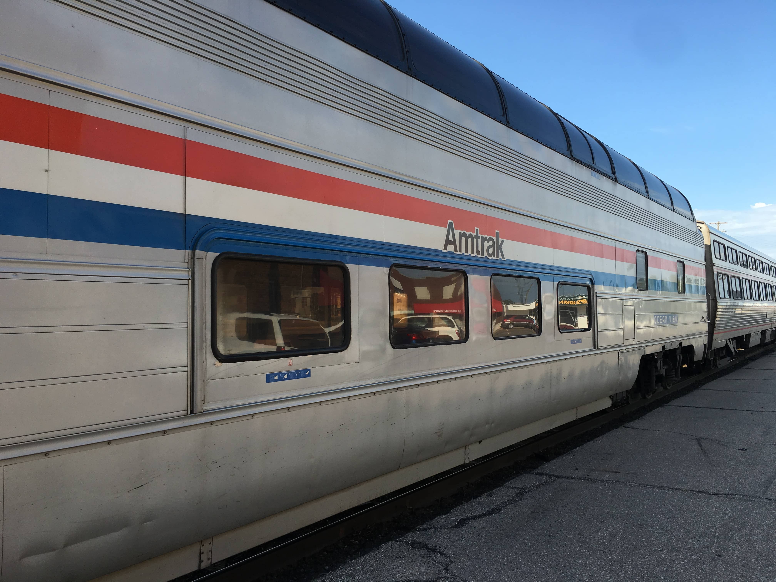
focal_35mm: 29
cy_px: 291
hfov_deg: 61.7
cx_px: 388
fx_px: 650
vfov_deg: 48.2
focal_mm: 4.15
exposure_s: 1/699
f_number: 2.2
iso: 25
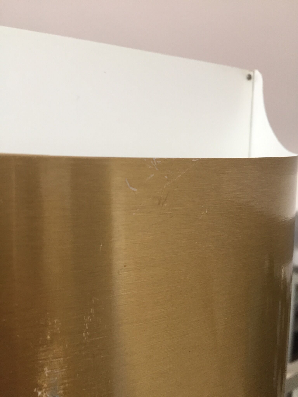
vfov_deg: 61.7
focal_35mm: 29
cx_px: 149
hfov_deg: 48.2
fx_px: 333
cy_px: 198
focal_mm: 4.15
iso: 64
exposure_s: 1/33
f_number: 2.2
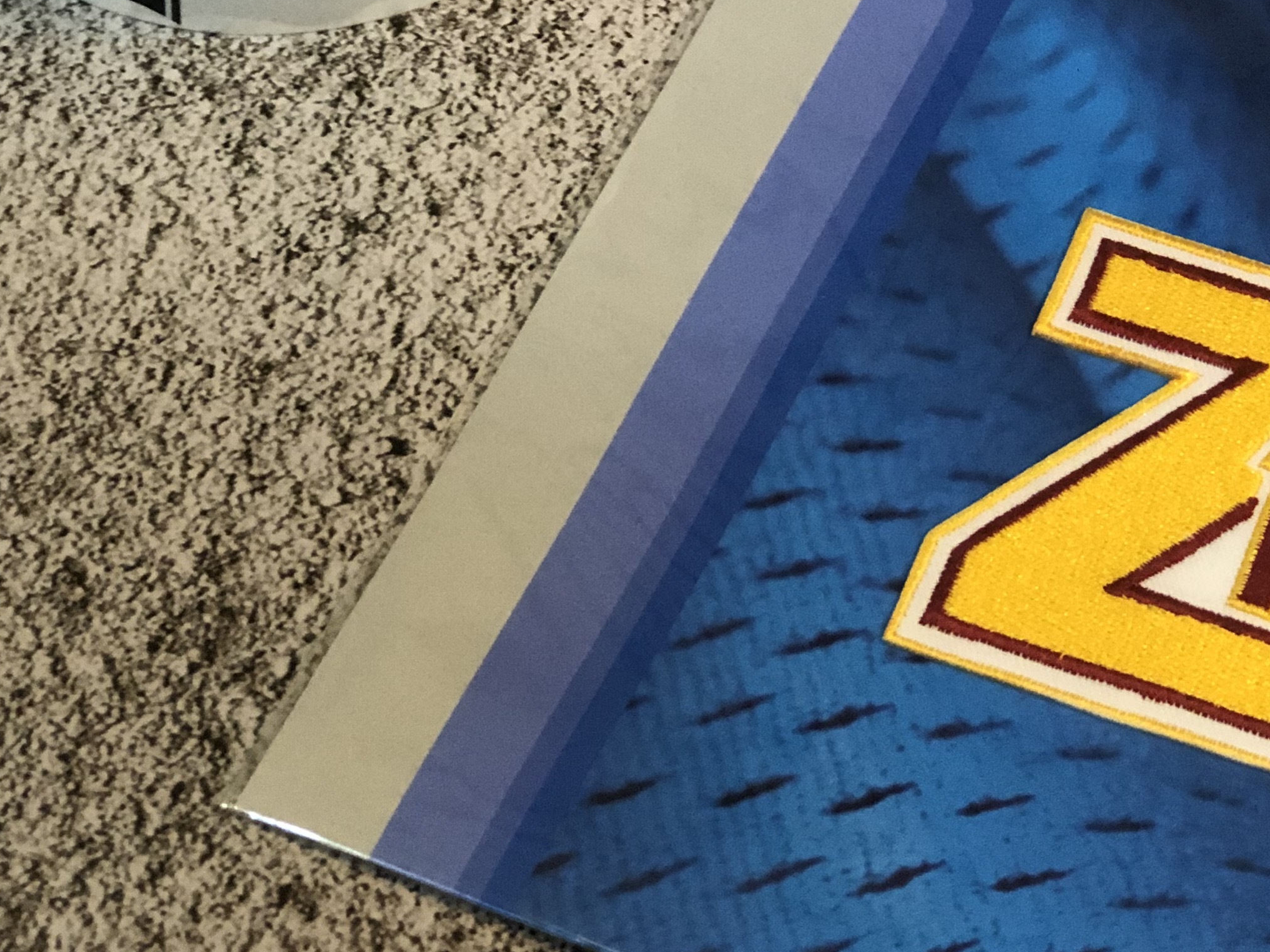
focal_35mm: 113
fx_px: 4145
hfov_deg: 17.3
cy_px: 441
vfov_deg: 13.1
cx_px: 980
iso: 320
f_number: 2.8
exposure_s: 1/30
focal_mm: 6.6
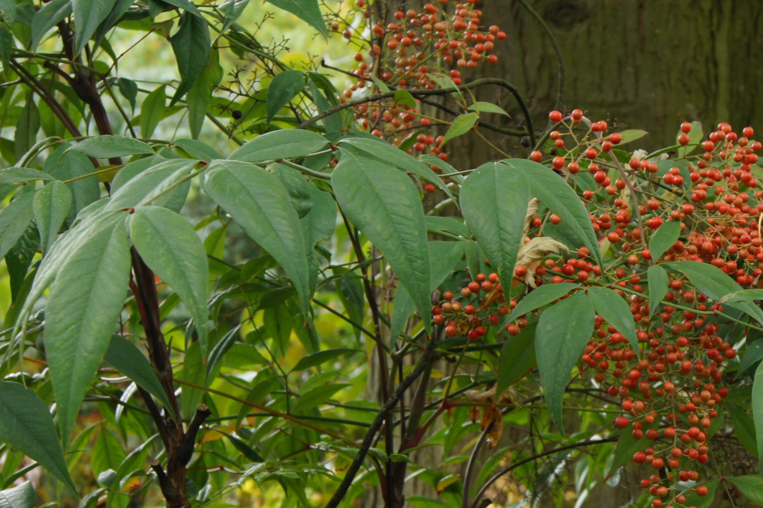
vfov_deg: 11.9
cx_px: 644
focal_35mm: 115
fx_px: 2438
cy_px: 350
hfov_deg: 17.6
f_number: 6.3
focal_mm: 35
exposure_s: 1/25
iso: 200
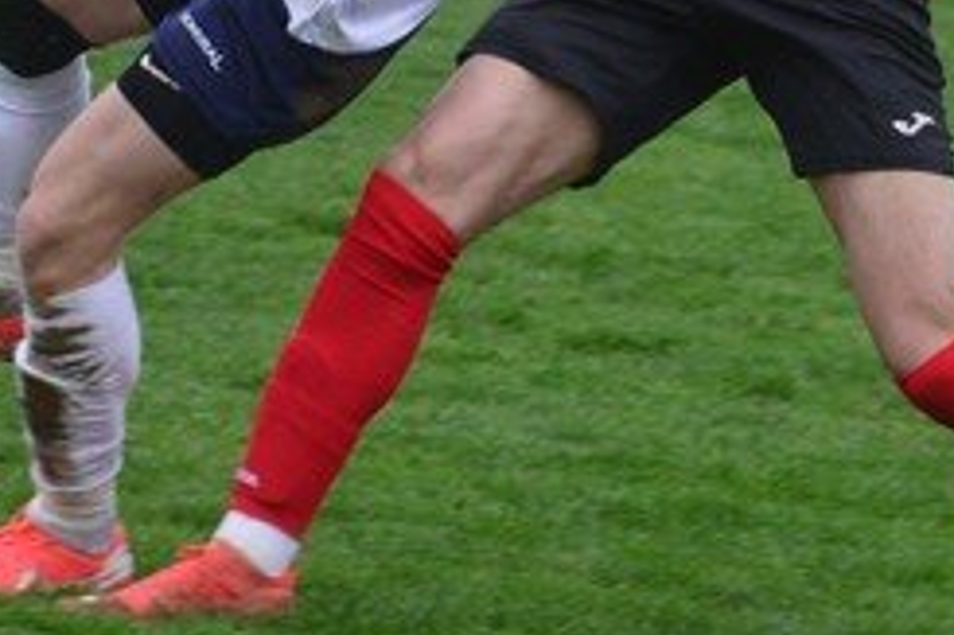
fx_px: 27276
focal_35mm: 1030
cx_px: 327
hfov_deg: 2.0
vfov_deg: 1.3
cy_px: -374
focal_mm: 300
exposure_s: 1/320
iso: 2000
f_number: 9
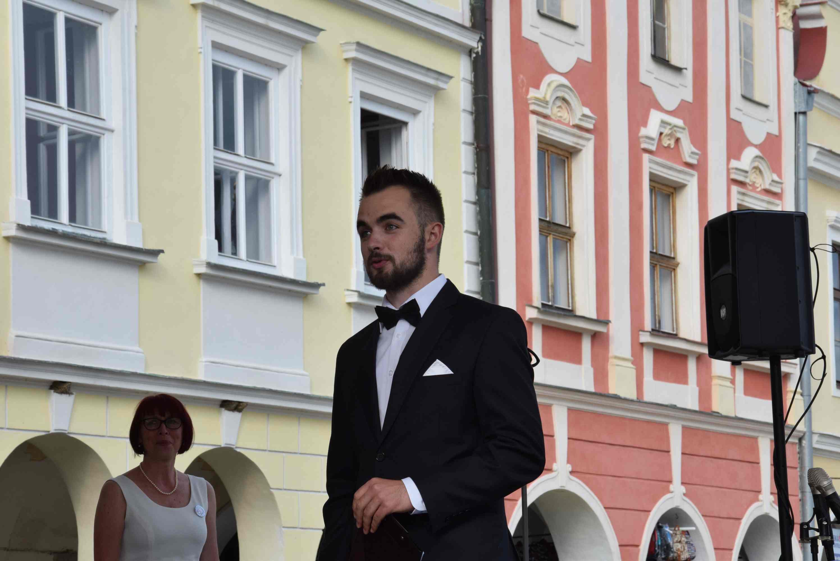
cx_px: 420
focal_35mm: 112
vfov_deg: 12.2
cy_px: 280
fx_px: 2627
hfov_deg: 18.2
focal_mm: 75
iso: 400
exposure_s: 1/200
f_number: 13
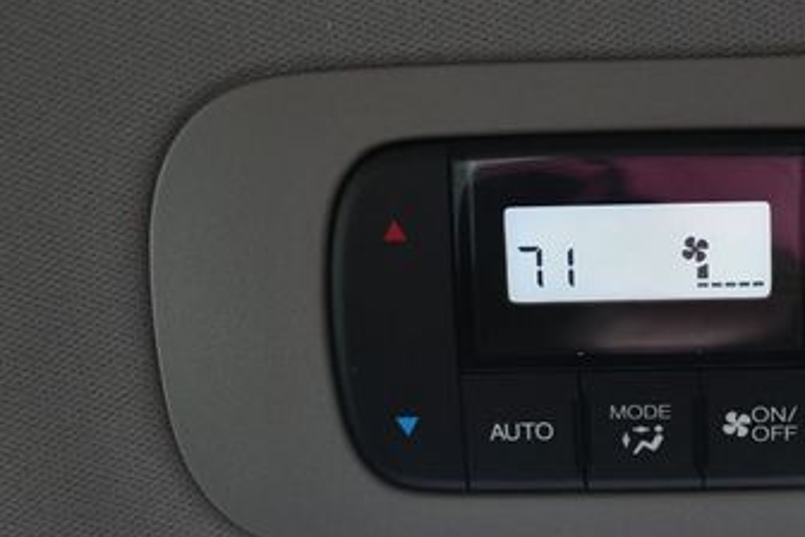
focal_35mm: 99
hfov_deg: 20.4
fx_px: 2214
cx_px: 652
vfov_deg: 13.8
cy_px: 247
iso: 800
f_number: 4.2
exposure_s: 1/125
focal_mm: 26
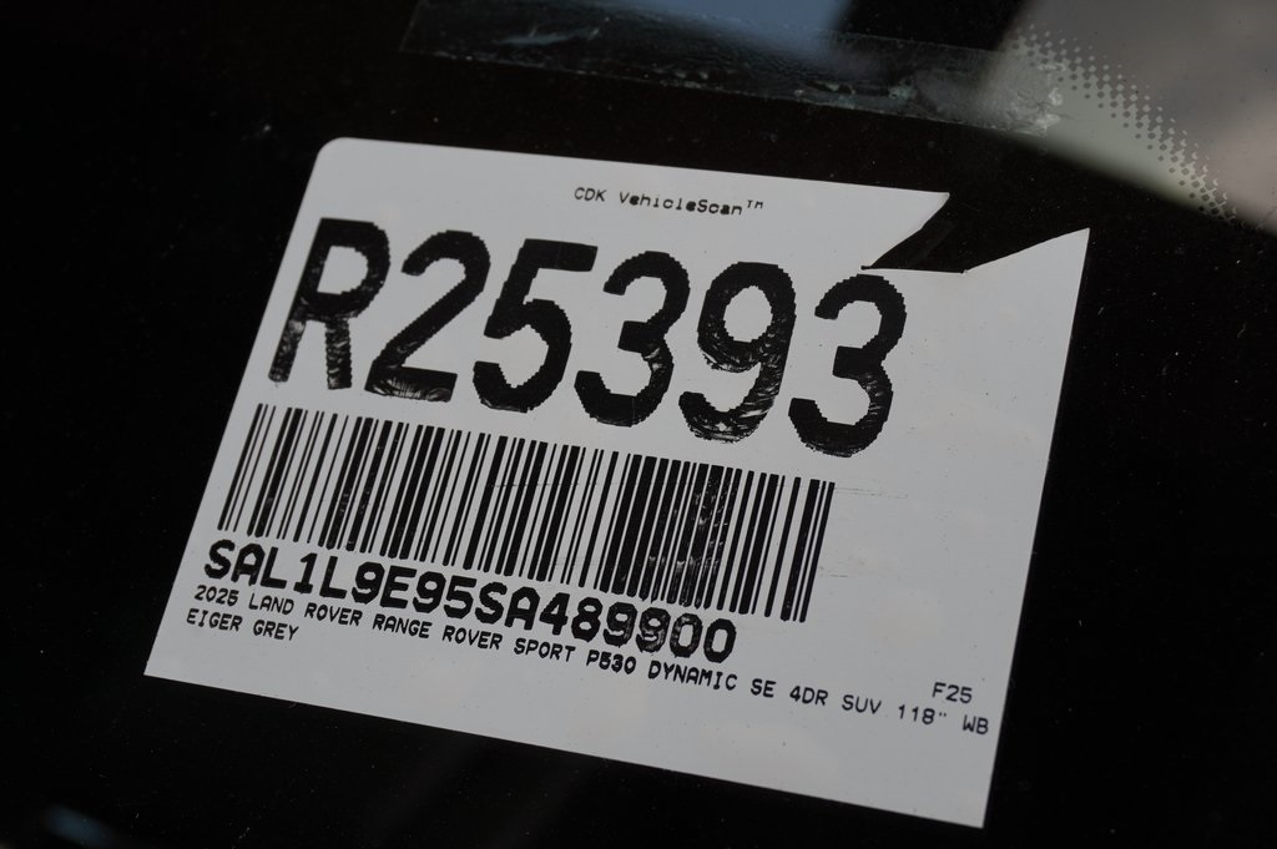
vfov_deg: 23.1
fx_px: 2073
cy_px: 424
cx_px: 638
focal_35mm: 58
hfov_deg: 34.2
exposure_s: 1/160
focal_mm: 39
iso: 100
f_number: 8
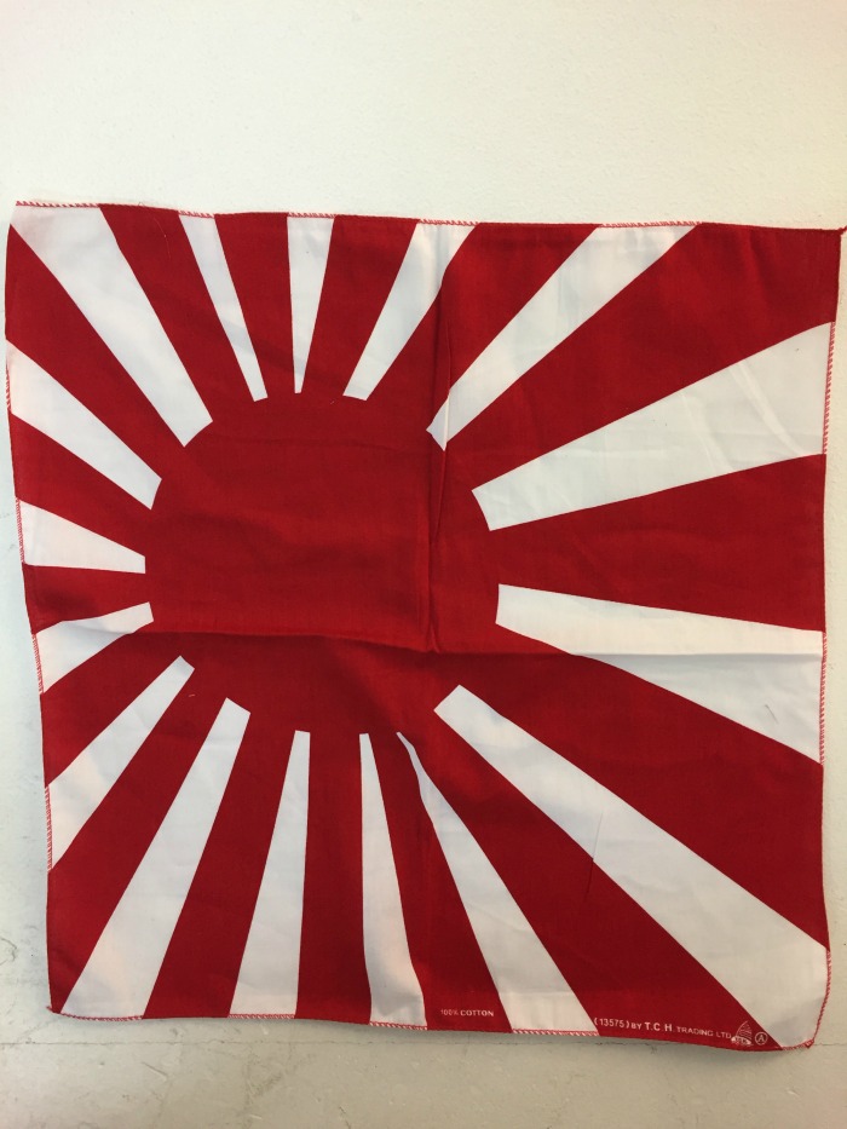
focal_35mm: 29
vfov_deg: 61.7
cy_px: 564
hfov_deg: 48.2
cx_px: 424
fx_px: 946
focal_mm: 4.15
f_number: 2.2
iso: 80
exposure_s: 1/33
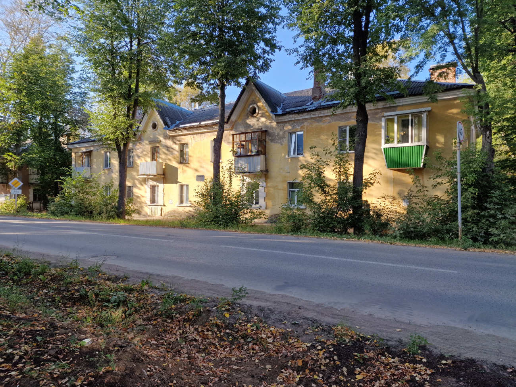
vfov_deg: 58.9
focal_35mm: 23
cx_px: 258
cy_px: 194
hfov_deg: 73.9
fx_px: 343
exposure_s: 1/182
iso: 50
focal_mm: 6.4
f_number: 1.8
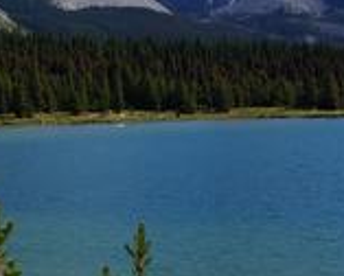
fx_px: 1050
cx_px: 39
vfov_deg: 15.0
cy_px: 113
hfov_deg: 18.3
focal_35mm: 103
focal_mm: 18
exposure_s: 1/200
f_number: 13
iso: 200
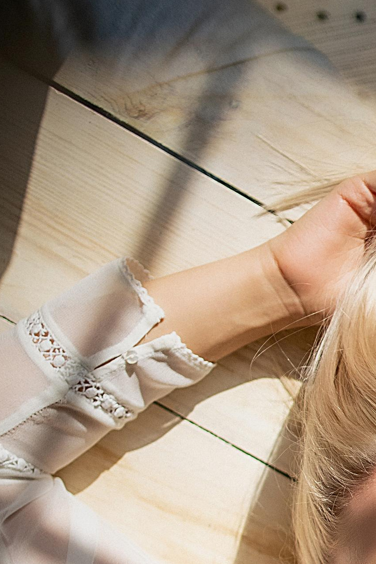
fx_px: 1755
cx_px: 493
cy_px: 688
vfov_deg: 17.4
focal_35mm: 112
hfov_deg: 11.9
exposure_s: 1/5000
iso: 200
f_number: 1.8
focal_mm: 35
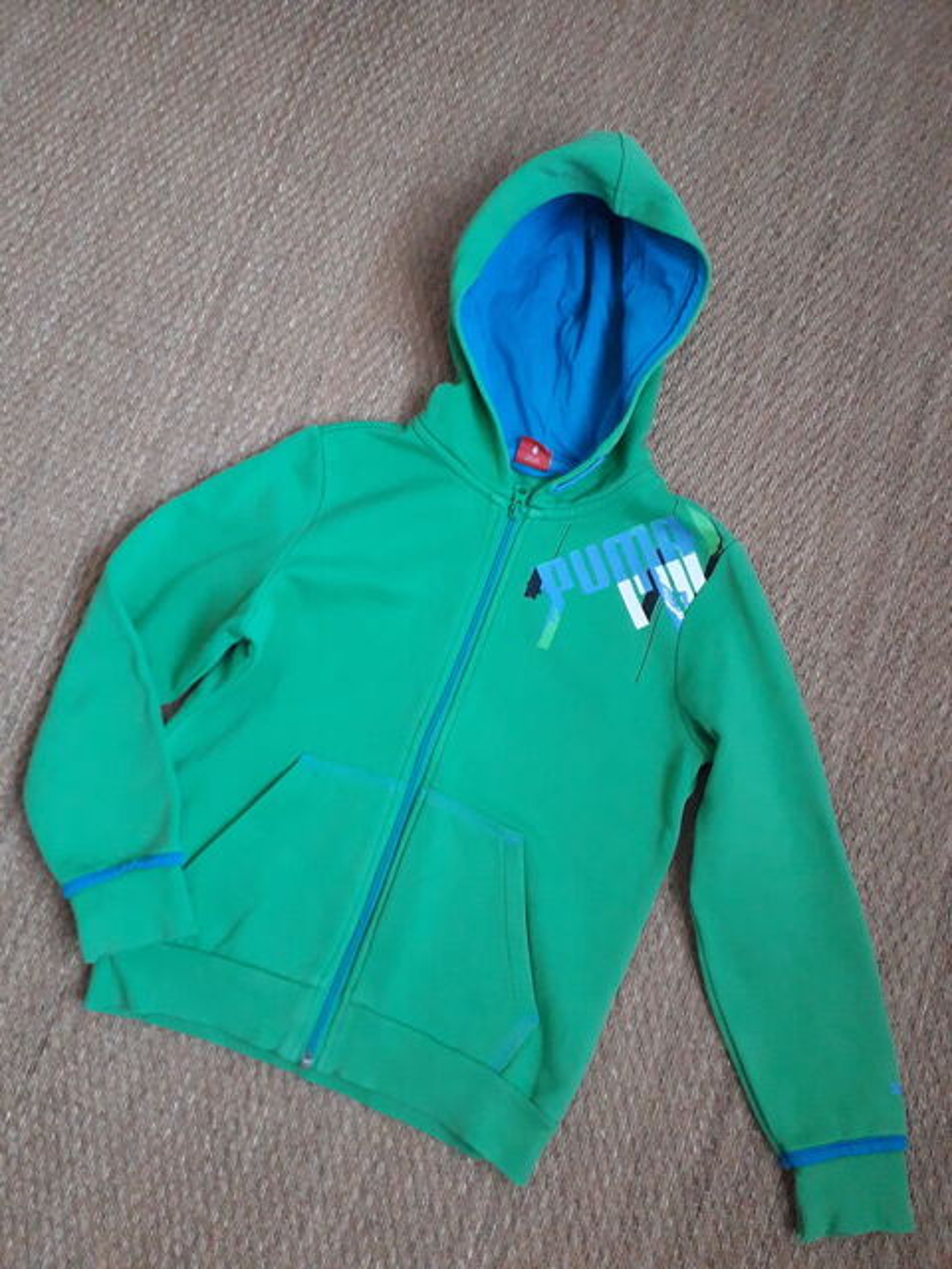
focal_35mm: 27
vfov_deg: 65.3
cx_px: 476
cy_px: 634
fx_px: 990
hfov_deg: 51.4
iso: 400
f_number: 1.9
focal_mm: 3.6
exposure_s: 1/20
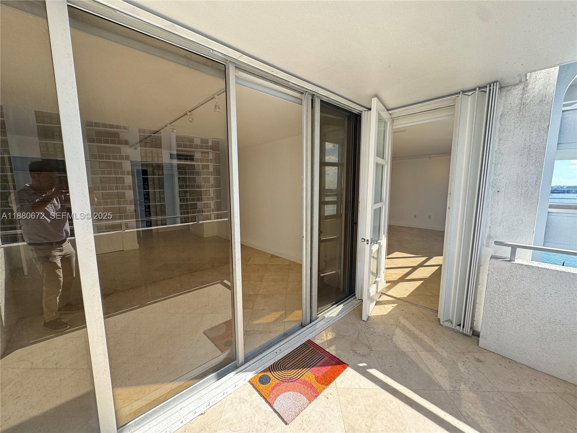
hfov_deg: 102.1
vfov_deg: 85.7
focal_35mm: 14
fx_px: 233
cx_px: 288
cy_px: 216
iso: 40
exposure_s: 1/216
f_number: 2.2
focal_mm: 2.22
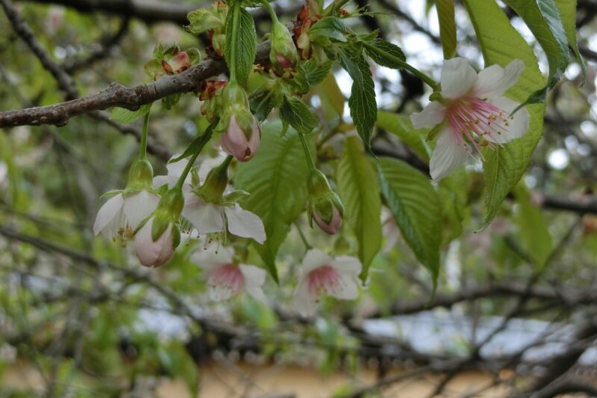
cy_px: 195
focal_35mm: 97
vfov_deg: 14.1
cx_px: 298
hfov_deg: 21.0
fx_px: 1608
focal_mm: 16.5
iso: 160
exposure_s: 1/125
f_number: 5.6
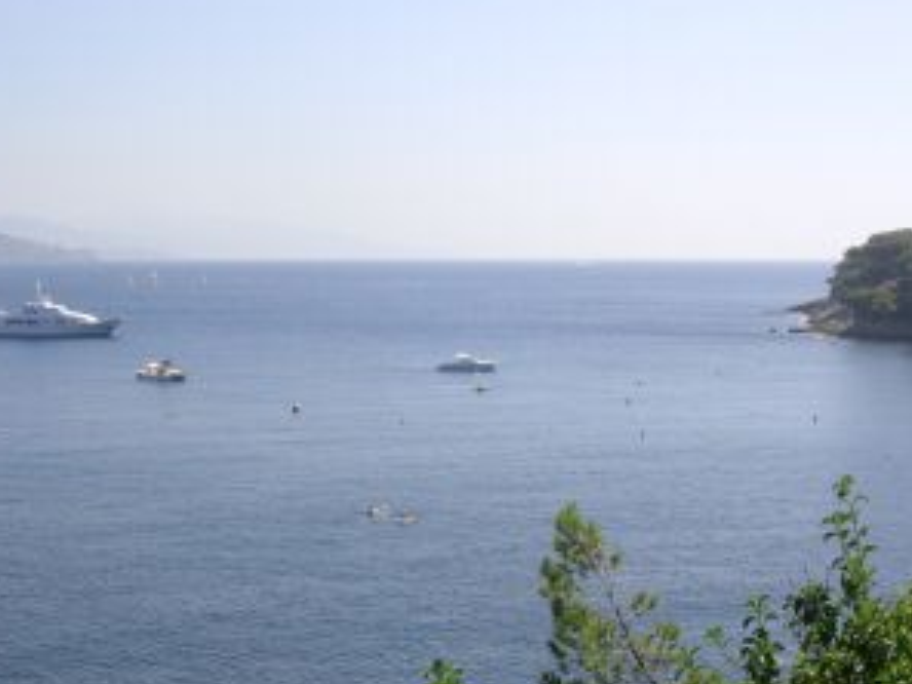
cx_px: 468
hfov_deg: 32.2
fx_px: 1581
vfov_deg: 24.4
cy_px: 339
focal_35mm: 60
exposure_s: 1/362
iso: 70
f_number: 5.8
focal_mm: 6.7
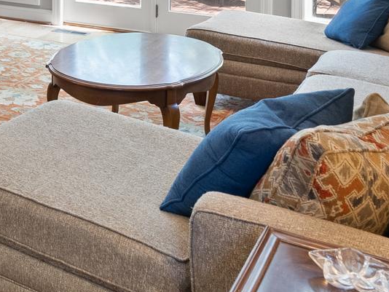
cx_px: -85
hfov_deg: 28.2
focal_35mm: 59
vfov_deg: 22.0
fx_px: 663
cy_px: -99
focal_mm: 16
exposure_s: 1/4
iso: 400
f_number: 8
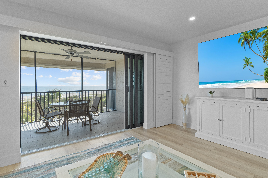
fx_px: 134
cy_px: 89
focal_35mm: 18
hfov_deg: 90.0
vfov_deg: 67.4
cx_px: 134
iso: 500
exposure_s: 1/25
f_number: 7.1
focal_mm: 12
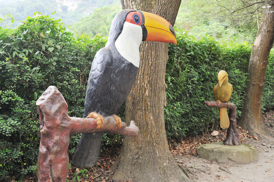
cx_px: 137
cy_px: 91
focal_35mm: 38
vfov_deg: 35.0
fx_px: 289
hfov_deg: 50.7
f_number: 5.6
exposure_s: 1/50
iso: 200
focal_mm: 38
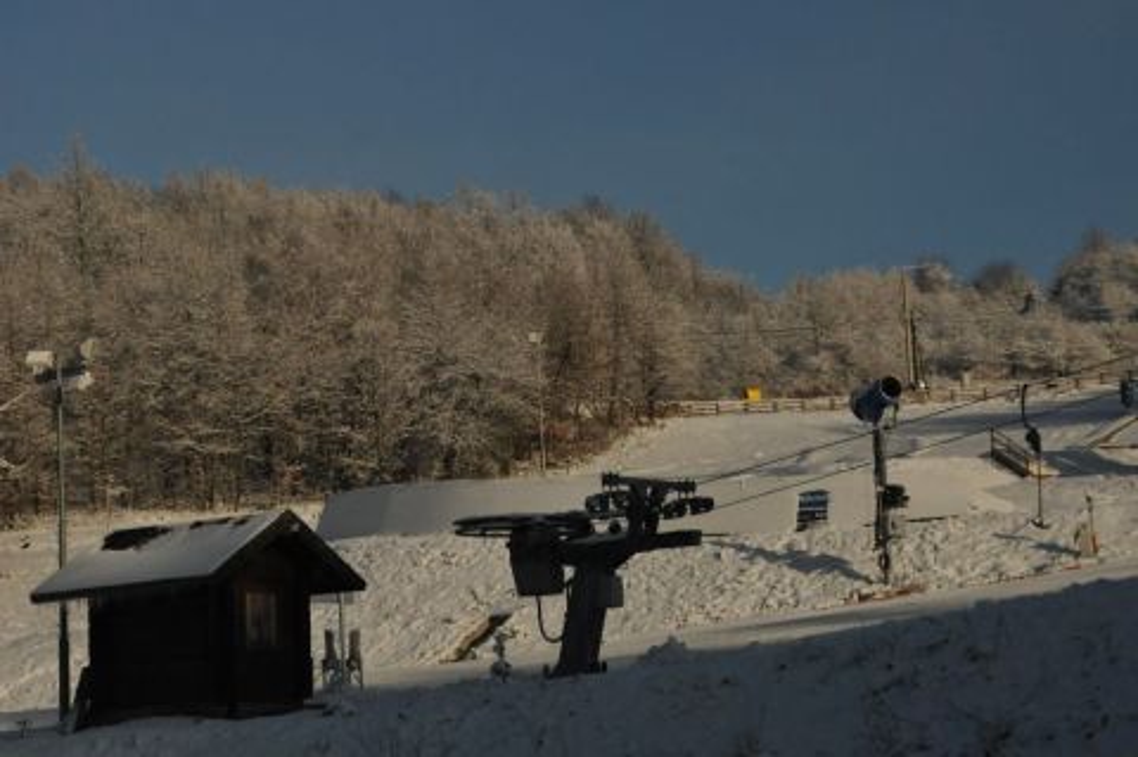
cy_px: 378
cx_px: 569
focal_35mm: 93
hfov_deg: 21.9
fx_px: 2937
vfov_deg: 14.7
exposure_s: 1/6400
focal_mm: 62
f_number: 9
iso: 1000
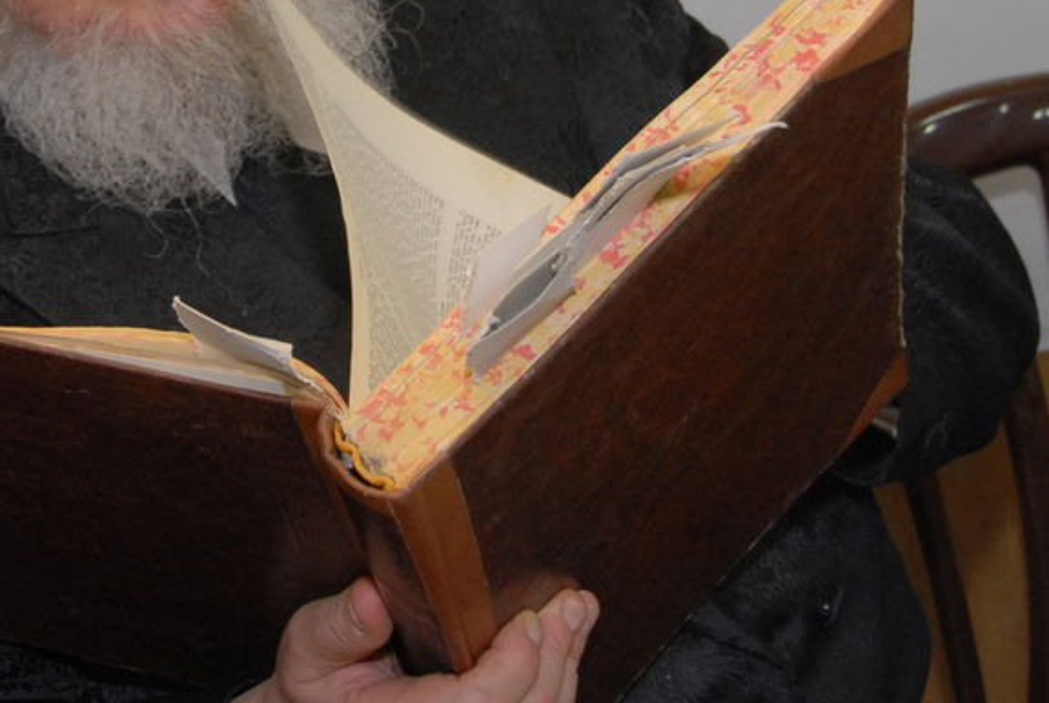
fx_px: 3619
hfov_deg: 16.4
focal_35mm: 124
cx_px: 182
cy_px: -12
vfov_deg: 11.0
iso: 400
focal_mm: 34
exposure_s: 1/60
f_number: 5
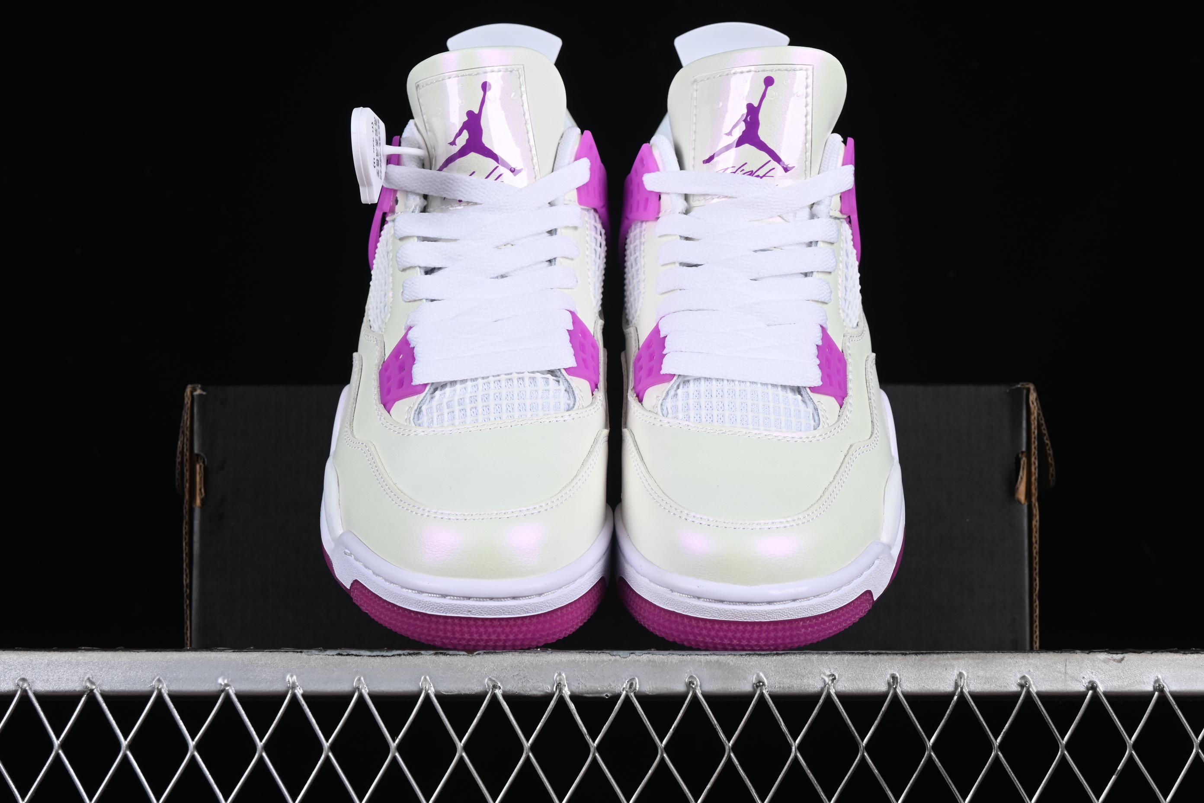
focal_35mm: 75
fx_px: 2508
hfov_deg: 27.0
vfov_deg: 18.2
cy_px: 402
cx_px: 602
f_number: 8
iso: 160
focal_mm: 50
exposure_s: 1/100
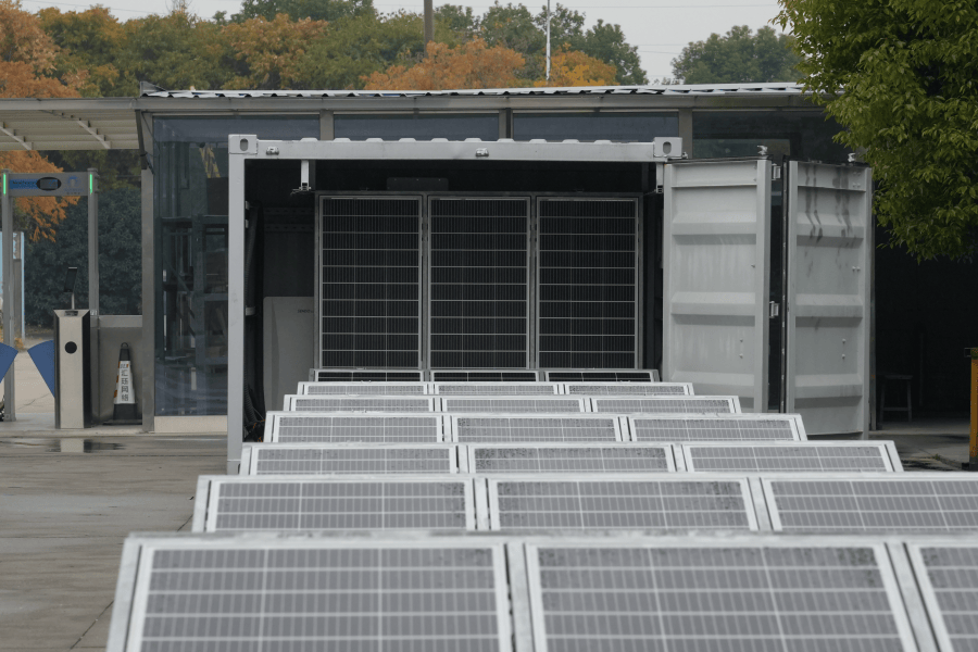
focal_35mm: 157
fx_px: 4265
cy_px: 326
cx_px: 489
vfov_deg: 8.7
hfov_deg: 13.1
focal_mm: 105
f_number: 8
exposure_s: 1/200
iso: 1600
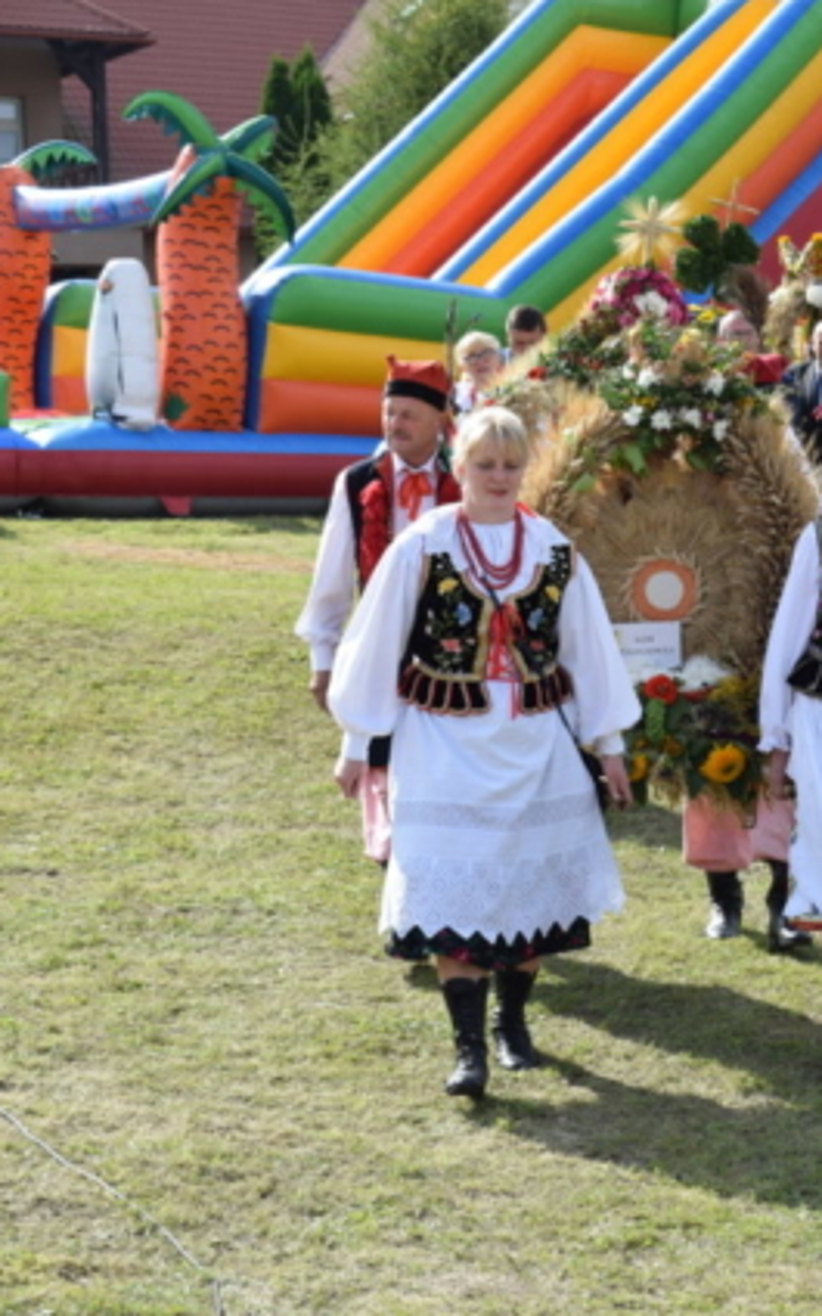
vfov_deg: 24.9
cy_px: 660
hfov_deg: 15.4
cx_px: 875
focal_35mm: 83
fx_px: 2975
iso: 200
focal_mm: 36
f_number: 9
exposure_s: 1/320
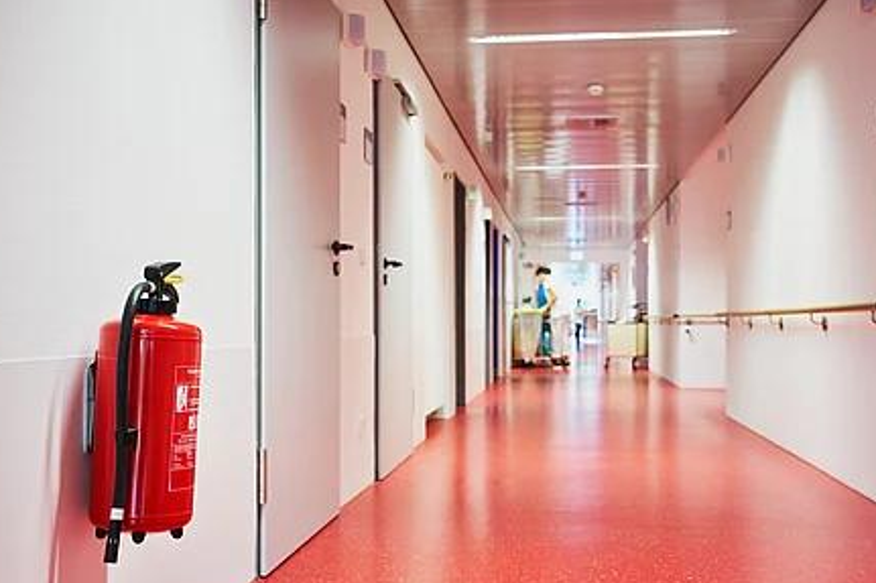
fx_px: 949
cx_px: 457
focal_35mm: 39
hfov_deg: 49.6
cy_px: 309
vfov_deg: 34.2
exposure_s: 1/125
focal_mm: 35
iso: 1250
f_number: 4
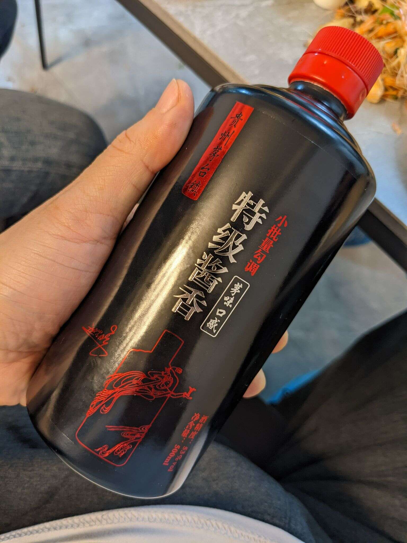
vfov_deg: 65.3
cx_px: 204
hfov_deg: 51.4
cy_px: 272
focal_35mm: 27
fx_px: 423
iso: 96
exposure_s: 1/23.8
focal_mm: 4.38
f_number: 1.73
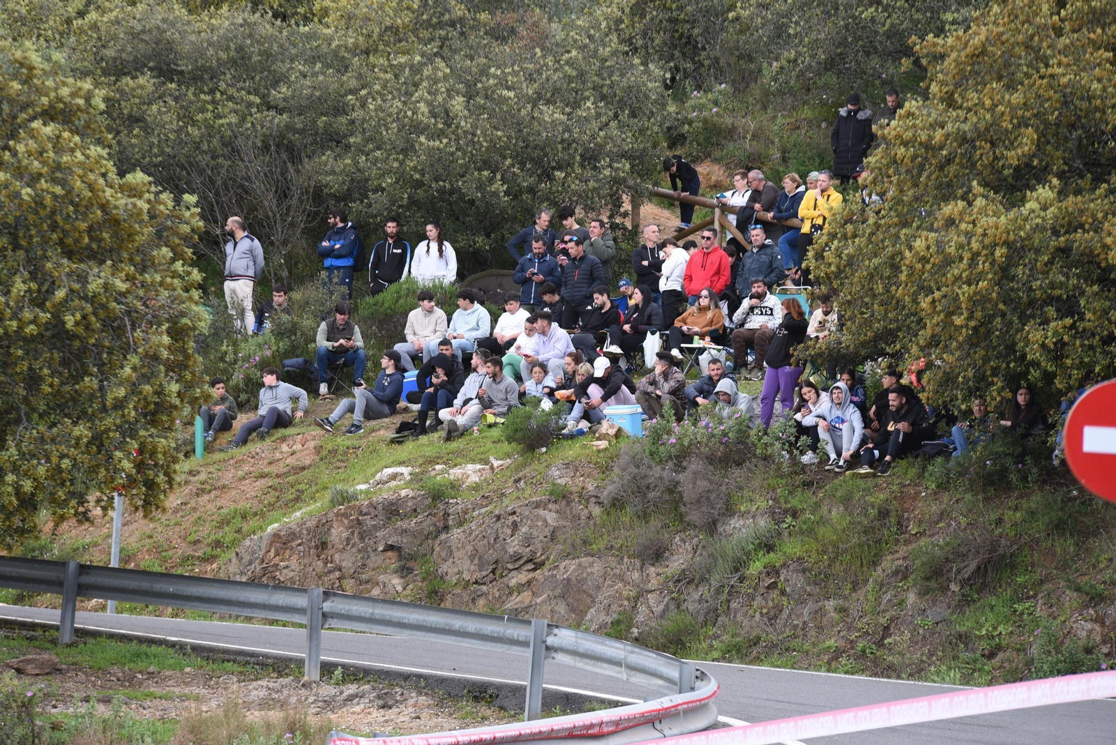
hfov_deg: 10.3
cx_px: 558
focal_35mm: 200
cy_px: 372
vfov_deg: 6.9
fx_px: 6202
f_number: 4.5
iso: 100
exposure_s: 1/80
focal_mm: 200
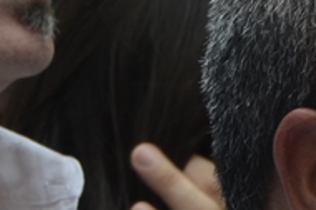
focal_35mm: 1060
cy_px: 338
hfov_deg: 1.9
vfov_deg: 1.3
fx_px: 9292
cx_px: 594
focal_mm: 105
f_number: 10
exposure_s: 1/320
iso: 200
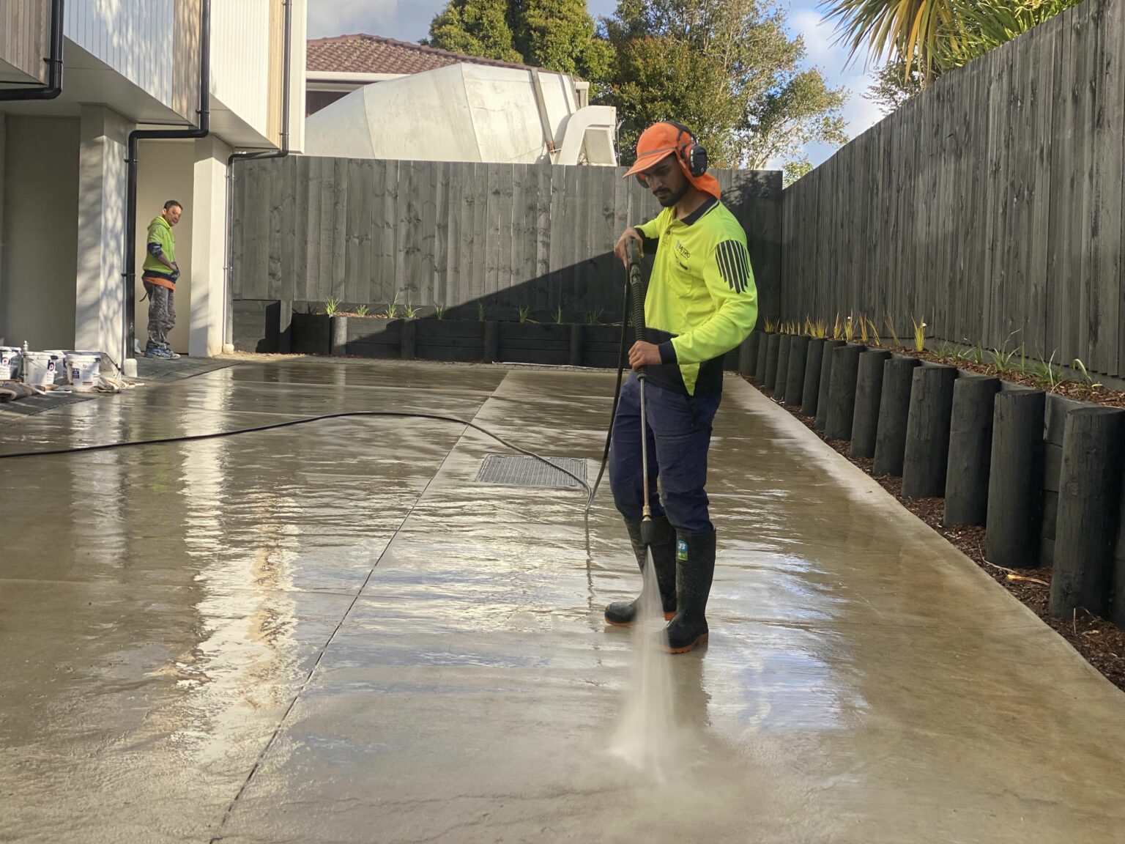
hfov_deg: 36.8
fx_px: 1690
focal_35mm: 52
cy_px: 422
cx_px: 562
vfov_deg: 28.0
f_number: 2
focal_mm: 6
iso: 20
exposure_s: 1/457
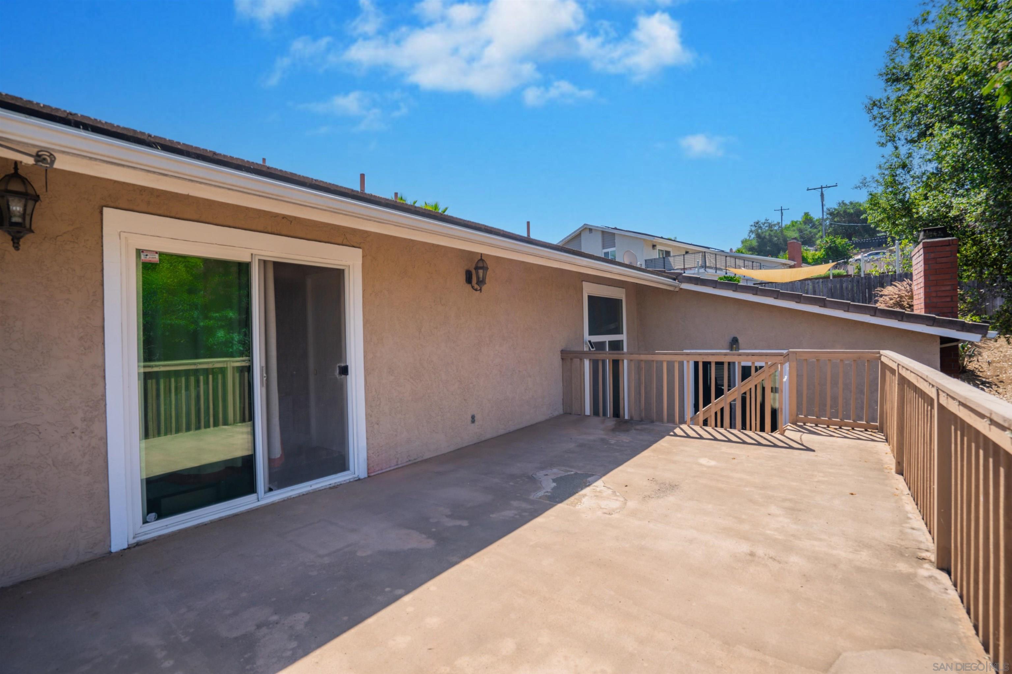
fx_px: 450
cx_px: 506
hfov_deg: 96.7
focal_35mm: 16
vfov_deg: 73.7
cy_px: 337
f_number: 7.1
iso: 200
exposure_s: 1/1600
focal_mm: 16
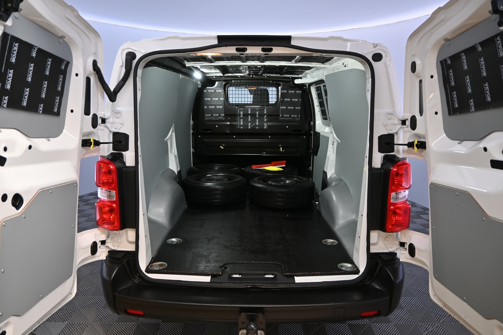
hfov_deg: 73.7
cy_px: 168
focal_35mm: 24
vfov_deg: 53.1
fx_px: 335
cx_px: 252
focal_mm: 16
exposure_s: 1/30
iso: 280
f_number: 3.5
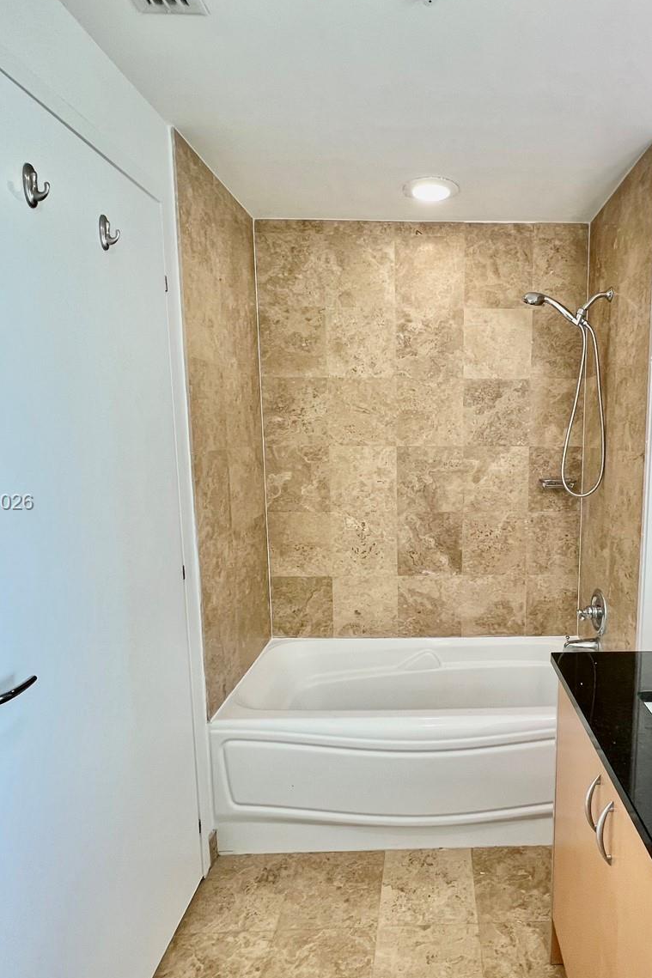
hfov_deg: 62.4
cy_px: 503
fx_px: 516
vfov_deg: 86.9
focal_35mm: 19
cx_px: 453
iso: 125
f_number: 1.8
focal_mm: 1.57
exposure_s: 1/120
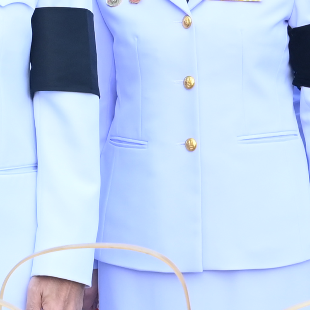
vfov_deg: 8.2
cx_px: -78
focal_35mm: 213
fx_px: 2158
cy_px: 115
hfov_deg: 8.1
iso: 500
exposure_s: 1/160
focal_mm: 31
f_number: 8
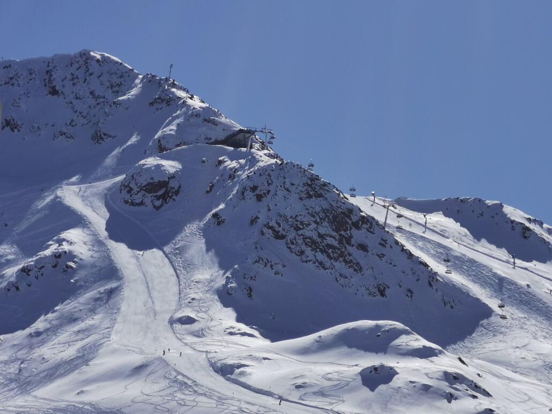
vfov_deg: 11.2
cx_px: 276
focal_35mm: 133
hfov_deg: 14.8
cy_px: 207
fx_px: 2121
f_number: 2.4
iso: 50
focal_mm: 7.48
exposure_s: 1/5952
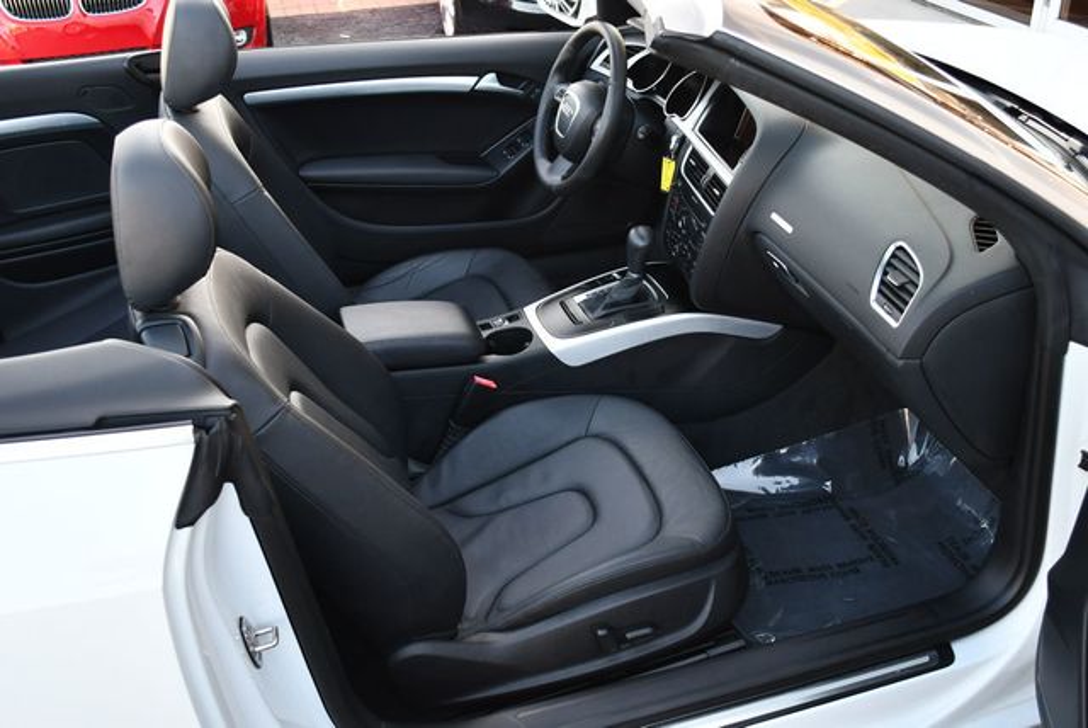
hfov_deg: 53.1
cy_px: 364
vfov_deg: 36.9
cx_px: 544
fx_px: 1089
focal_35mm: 36
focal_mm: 18
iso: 450
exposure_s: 1/250
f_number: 3.5
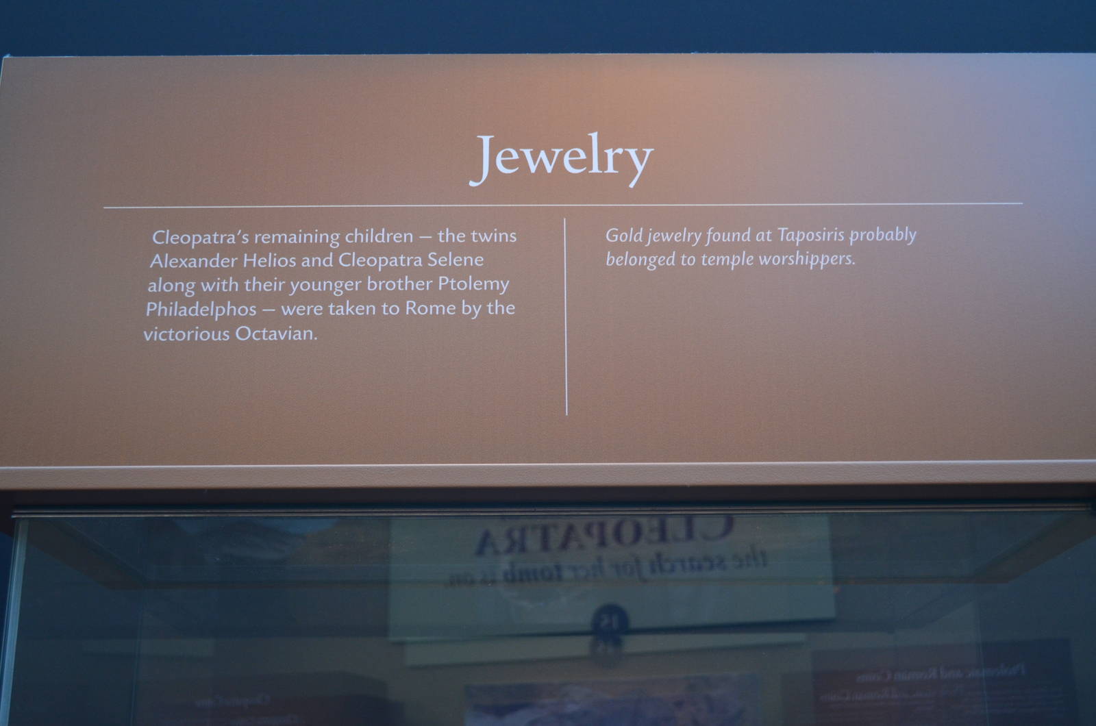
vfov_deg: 28.0
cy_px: 363
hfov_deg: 41.2
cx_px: 548
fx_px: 1458
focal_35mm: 48
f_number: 4.8
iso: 800
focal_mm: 32
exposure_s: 1/30
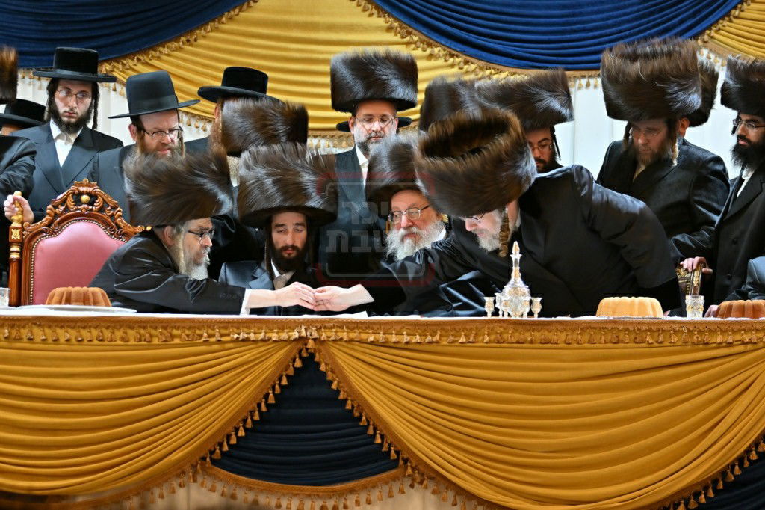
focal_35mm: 129
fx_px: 2740
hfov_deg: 15.9
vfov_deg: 10.6
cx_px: 382
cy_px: 255
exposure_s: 1/160
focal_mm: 86
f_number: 2.8
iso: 500
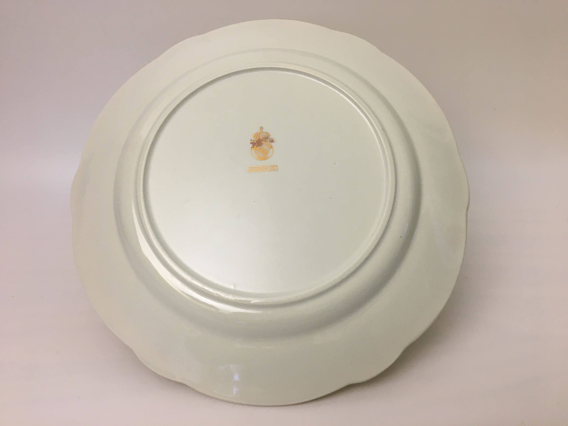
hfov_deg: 61.7
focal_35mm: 29
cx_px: 284
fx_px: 476
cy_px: 213
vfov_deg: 48.2
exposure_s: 1/33
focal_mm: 4.15
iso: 100
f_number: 2.2
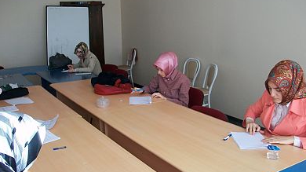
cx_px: 155
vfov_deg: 31.1
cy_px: 94
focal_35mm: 38
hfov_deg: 52.8
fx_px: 308
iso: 80
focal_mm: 5.7
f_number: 2.8
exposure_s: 1/80
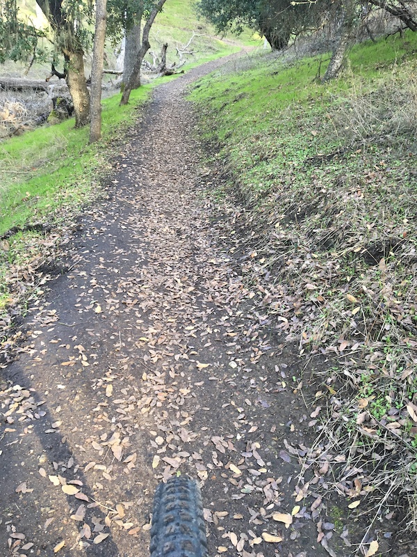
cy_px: 278
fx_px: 466
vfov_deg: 61.7
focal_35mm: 29
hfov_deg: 48.2
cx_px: 208
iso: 32
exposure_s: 1/30
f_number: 2.2
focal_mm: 4.15
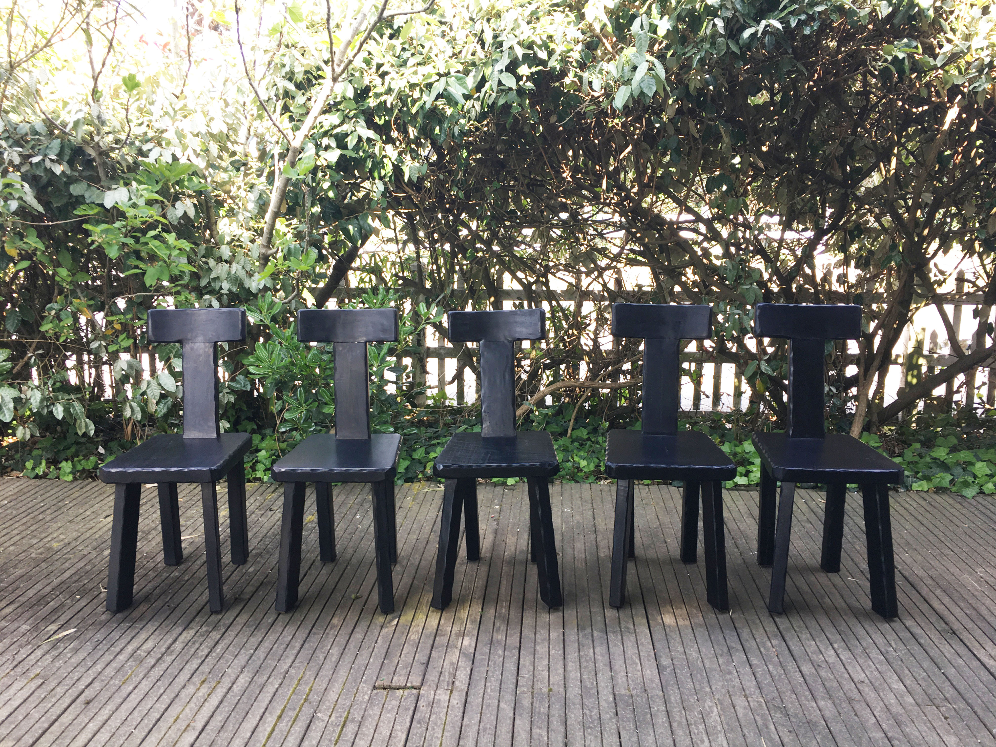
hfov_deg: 61.7
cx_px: 498
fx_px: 834
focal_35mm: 29
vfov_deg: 48.2
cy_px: 374
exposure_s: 1/100
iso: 25
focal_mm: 4.15
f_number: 2.2
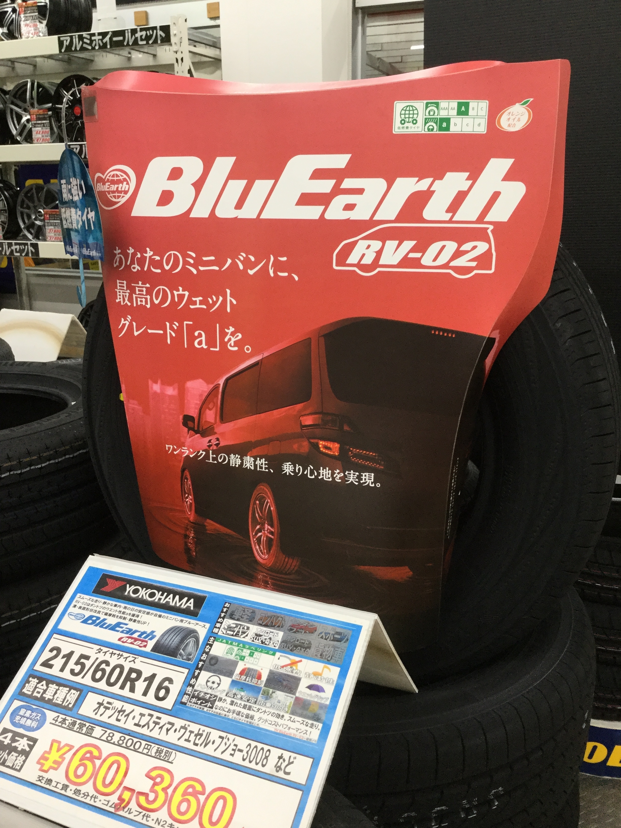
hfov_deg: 45.4
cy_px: 414
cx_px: 310
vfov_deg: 58.4
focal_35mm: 31
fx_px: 742
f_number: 2.4
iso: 32
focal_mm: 3.3
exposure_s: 1/30
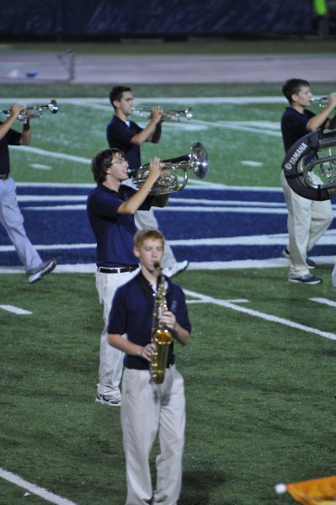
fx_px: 4207
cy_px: 252
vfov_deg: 6.9
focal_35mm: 300
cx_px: 168
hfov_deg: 4.6
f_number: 2.8
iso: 1600
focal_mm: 200
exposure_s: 1/200
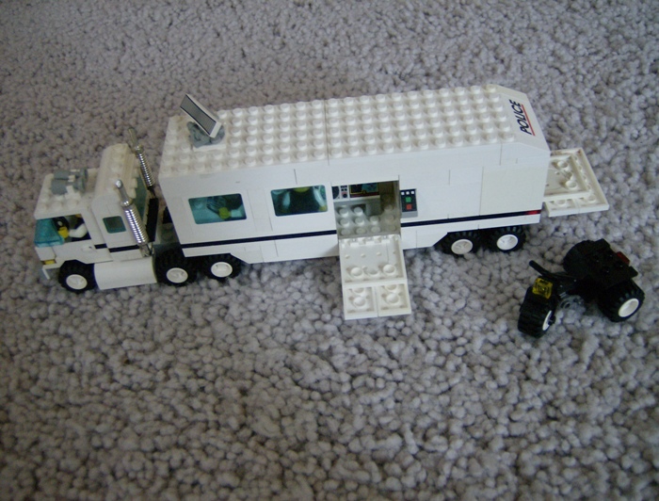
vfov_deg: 40.0
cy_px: 250
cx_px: 330
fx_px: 689
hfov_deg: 51.1
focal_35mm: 36
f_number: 2.8
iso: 200
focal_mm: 6
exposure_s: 1/26.2
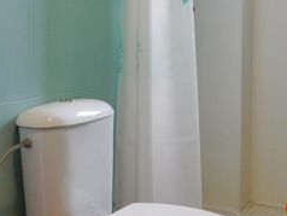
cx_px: 143
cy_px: 47
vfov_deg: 21.4
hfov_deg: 28.5
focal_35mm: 68
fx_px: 564
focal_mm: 4
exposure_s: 1/30
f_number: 3
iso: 125
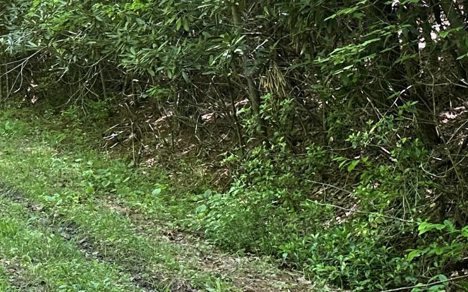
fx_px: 1225
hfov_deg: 20.2
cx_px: -104
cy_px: 54
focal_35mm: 96
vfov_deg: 13.6
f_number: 1.78
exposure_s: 1/174
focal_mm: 6.86
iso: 64
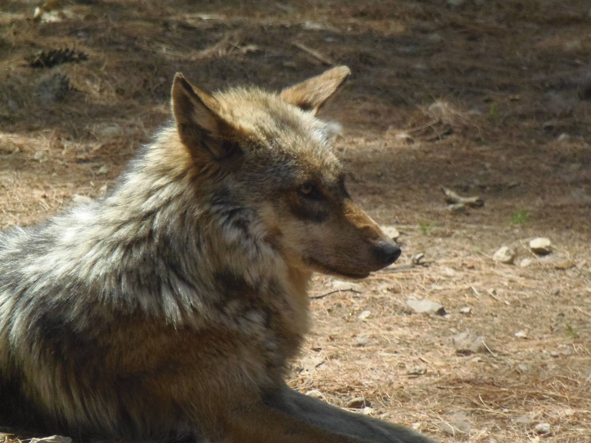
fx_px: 10039
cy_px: 222
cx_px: 296
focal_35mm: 588
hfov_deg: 3.4
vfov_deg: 2.5
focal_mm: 109
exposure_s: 1/200
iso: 320
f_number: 5
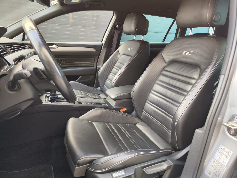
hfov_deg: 73.9
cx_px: 118
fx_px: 157
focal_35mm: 23
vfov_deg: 58.9
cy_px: 89
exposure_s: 1/97.1
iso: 423
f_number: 1.69
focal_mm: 7.01
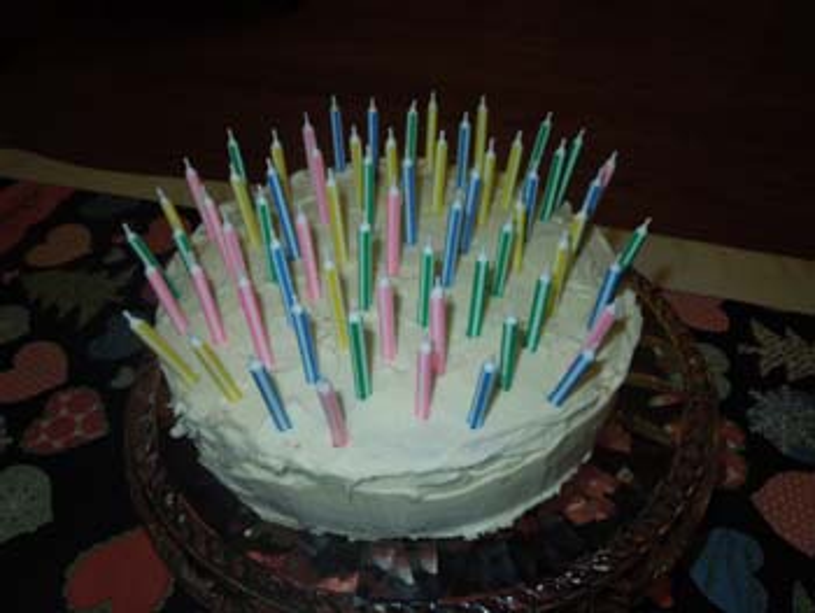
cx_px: 408
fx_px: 730
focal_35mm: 31
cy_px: 306
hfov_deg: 58.3
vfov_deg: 45.5
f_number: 3.6
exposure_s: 1/30
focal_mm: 5.6
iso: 100
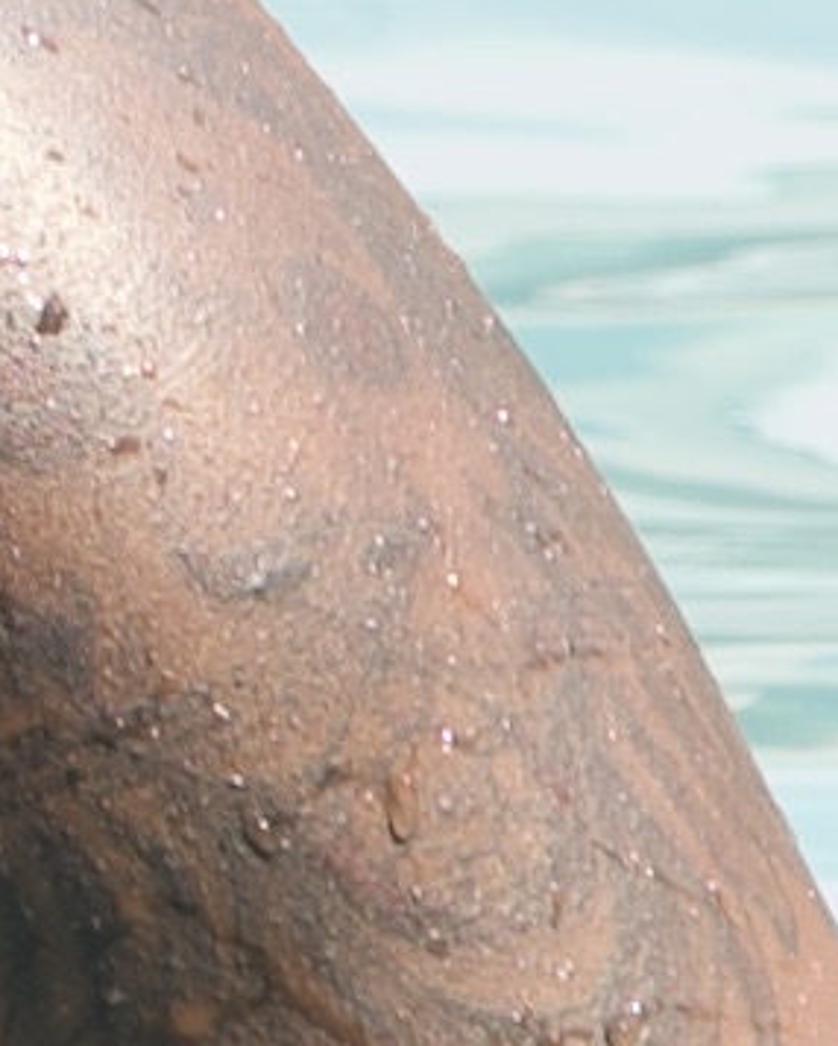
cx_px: -3053
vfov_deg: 1.0
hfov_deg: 0.8
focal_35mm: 1945
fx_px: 60247
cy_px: -368
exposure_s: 1/250
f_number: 5
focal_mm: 135
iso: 50
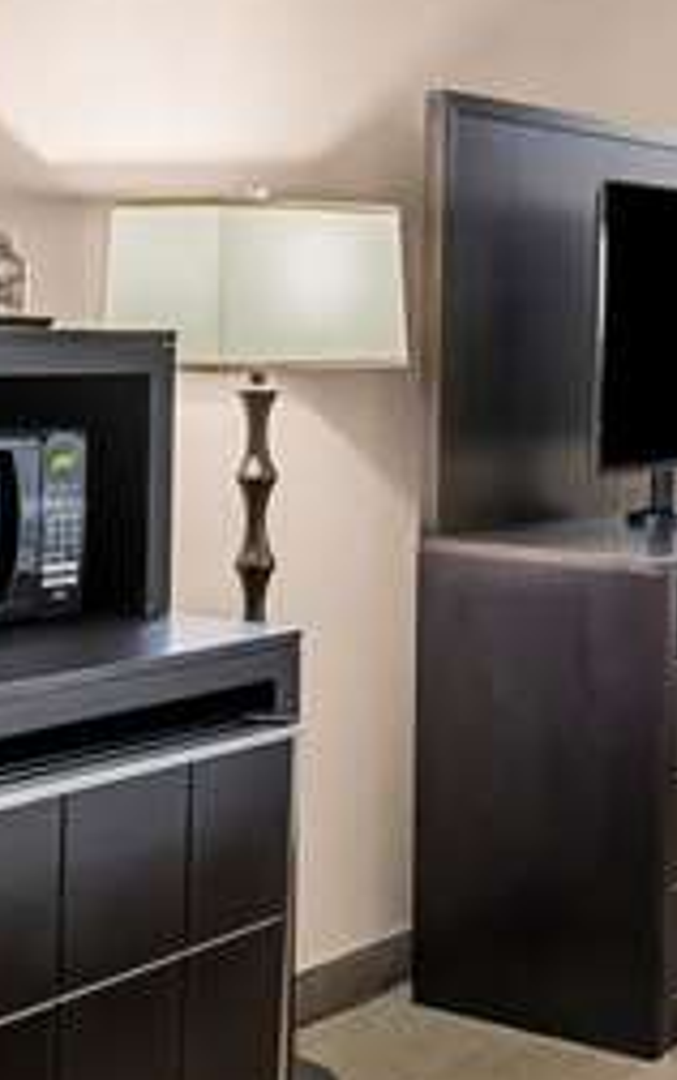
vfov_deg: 32.8
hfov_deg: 20.5
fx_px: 1826
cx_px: 628
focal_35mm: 62
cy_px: 403
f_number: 8
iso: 320
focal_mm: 10
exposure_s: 1
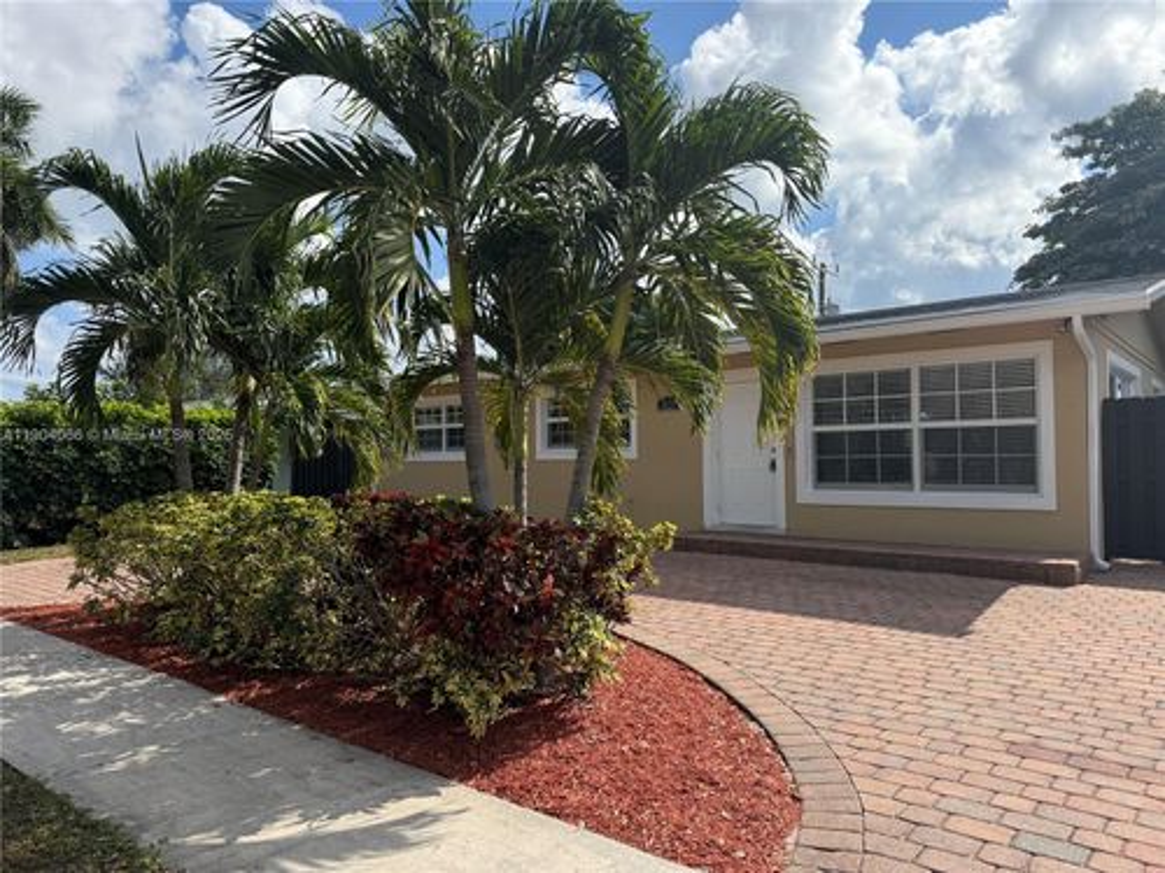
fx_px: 808
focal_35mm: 24
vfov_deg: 56.8
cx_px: 582
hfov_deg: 71.6
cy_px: 436
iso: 100
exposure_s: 1/5714
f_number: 1.78
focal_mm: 6.76
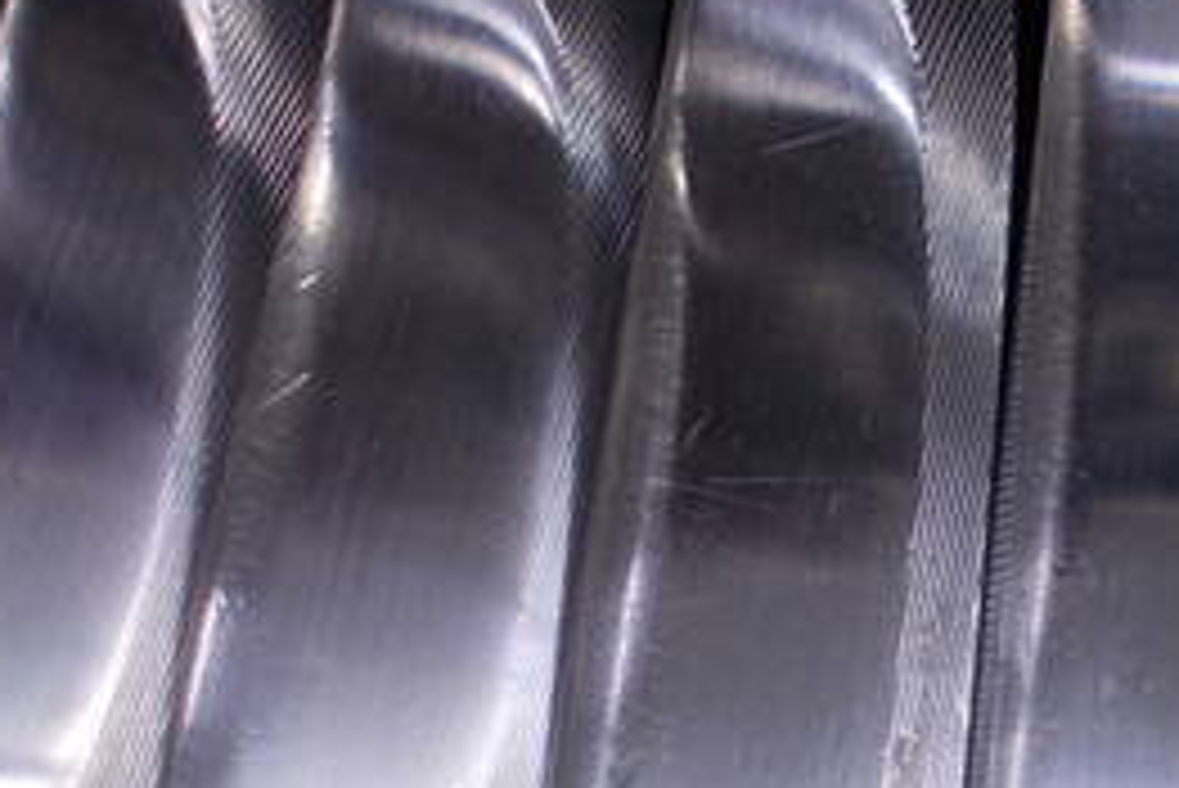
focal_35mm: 66
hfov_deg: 29.4
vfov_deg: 20.5
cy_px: 585
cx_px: 1022
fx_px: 2163
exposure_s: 1/40
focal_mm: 4.6
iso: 80
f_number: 3.2
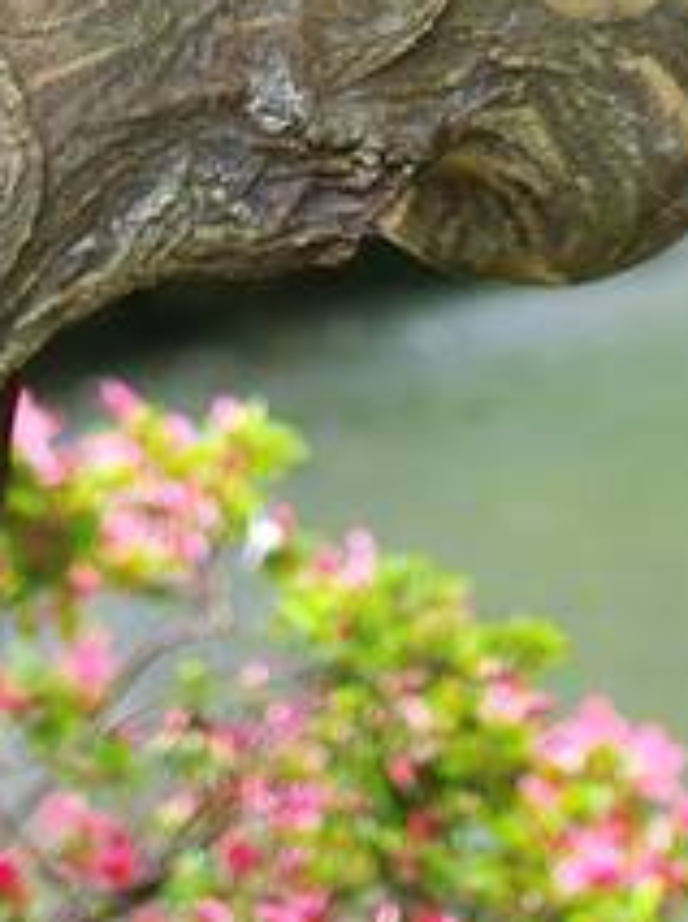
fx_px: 6406
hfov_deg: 6.1
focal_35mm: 241
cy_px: -1160
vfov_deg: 7.7
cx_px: 712
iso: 100
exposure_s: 1/20
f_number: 2.8
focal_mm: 35
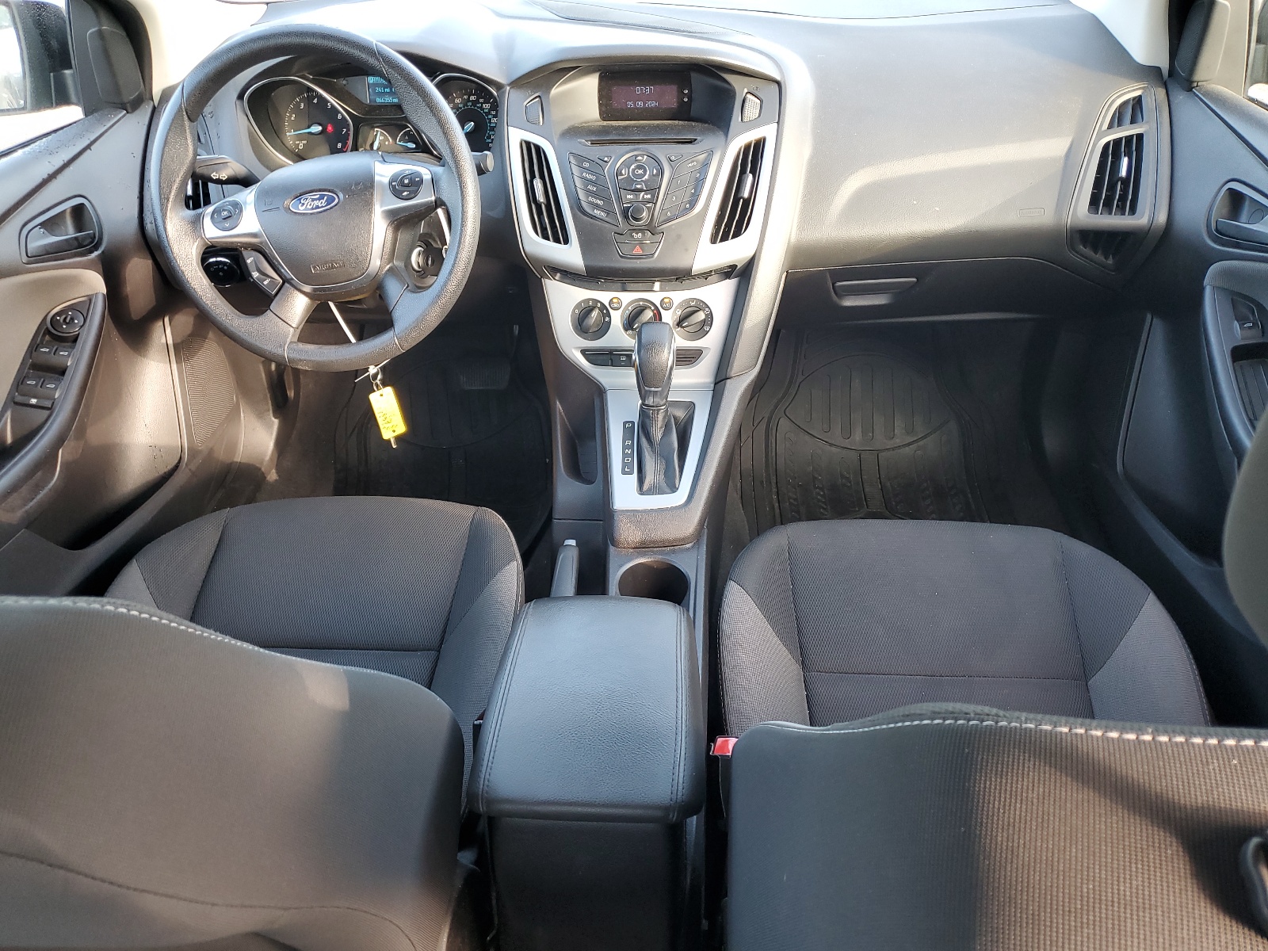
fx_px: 952
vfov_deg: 53.1
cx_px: 634
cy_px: 476
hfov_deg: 67.3
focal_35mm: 26
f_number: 1.5
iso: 60
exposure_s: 1/60.2
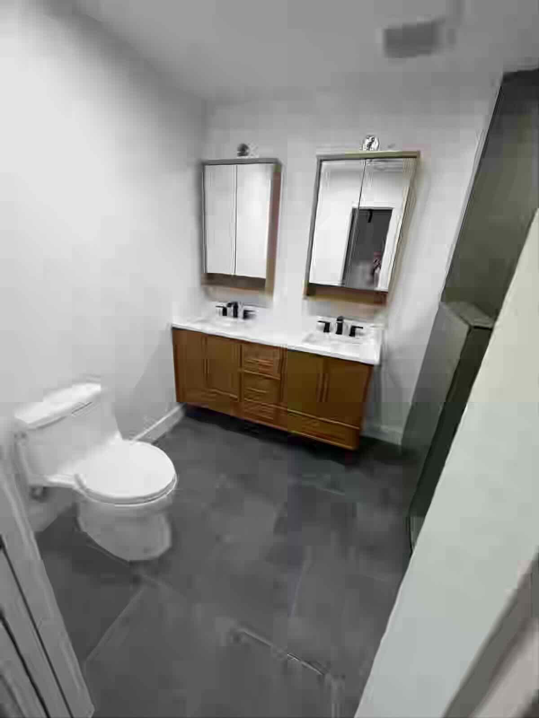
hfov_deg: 85.7
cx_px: 270
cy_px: 359
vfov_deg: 102.1
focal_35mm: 14
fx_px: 291
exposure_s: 1/120
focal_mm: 2.22
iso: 250
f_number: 2.2
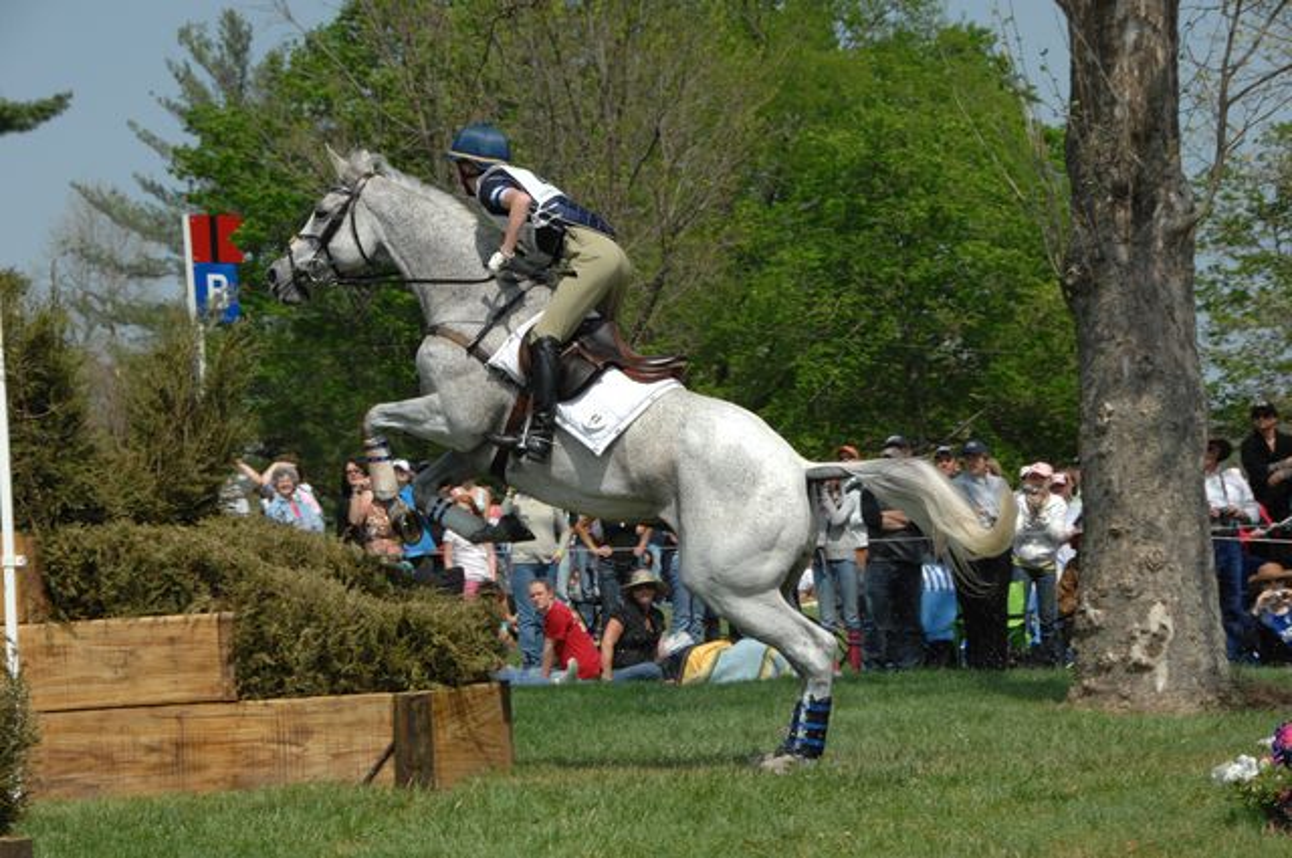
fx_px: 4032
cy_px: 429
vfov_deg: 12.1
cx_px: 646
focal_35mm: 112
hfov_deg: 18.2
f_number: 9
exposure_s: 1/1000
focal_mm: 75
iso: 500
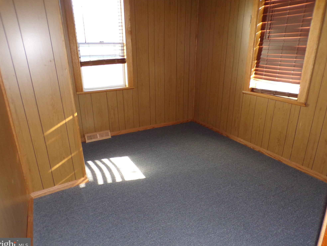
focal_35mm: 25
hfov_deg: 69.4
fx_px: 236
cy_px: 123
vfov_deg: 54.9
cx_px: 160
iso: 200
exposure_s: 1/34
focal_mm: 4.3
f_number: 3
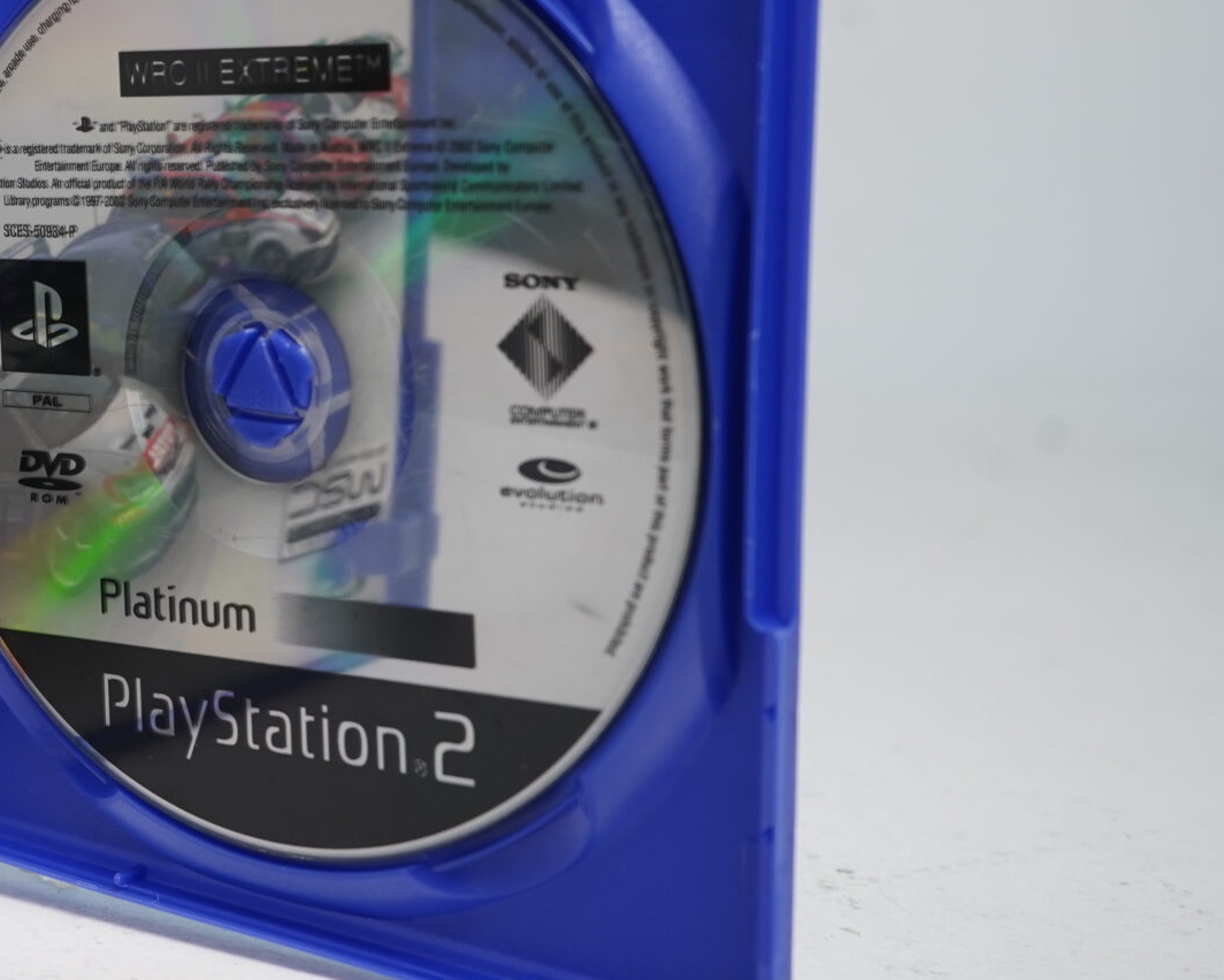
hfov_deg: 22.6
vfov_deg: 19.2
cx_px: -154
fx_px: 2863
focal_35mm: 79
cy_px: 175
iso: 400
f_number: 6.3
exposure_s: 1/40
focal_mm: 35
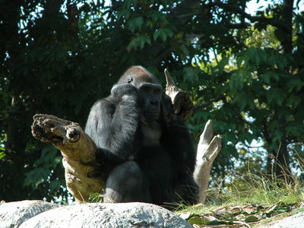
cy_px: 114
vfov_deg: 5.4
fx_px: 2424
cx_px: 152
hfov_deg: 7.2
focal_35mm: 276
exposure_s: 1/116
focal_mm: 71.2
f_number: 4.2
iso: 100
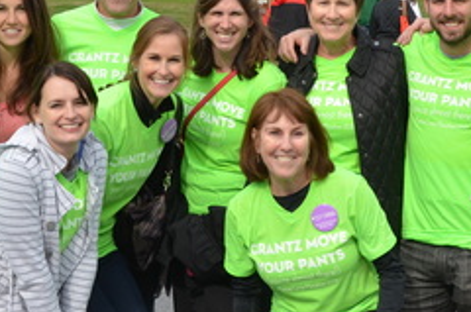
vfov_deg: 11.5
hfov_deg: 17.5
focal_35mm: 117
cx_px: 338
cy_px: -13
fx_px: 1528
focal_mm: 26
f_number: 8
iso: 140
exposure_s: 1/250
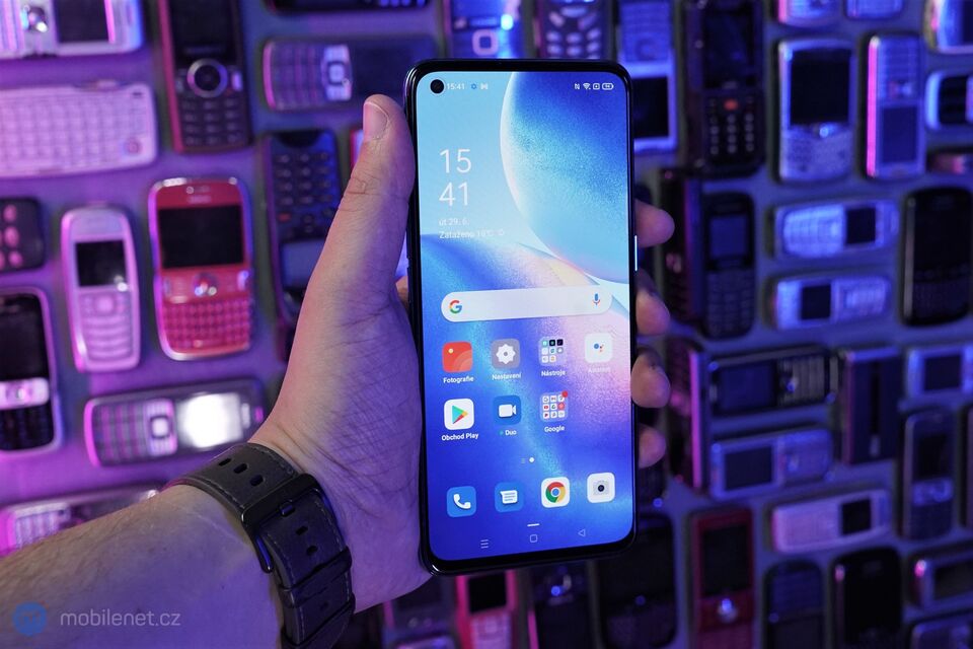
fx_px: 946
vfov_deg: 37.9
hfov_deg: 54.4
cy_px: 324
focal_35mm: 35
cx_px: 486
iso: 4000
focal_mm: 35
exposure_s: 1/250
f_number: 8
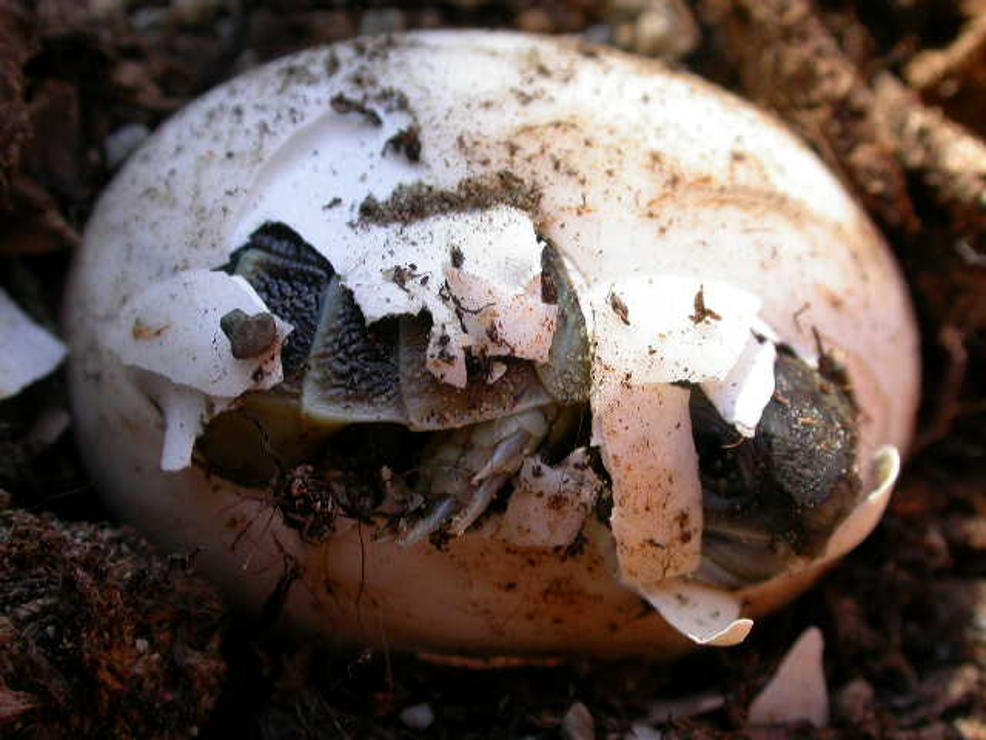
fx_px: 2222
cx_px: 493
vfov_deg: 18.9
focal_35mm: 78
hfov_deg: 25.0
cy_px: 370
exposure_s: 1/99.9
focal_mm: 16.2
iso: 100
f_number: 5.6
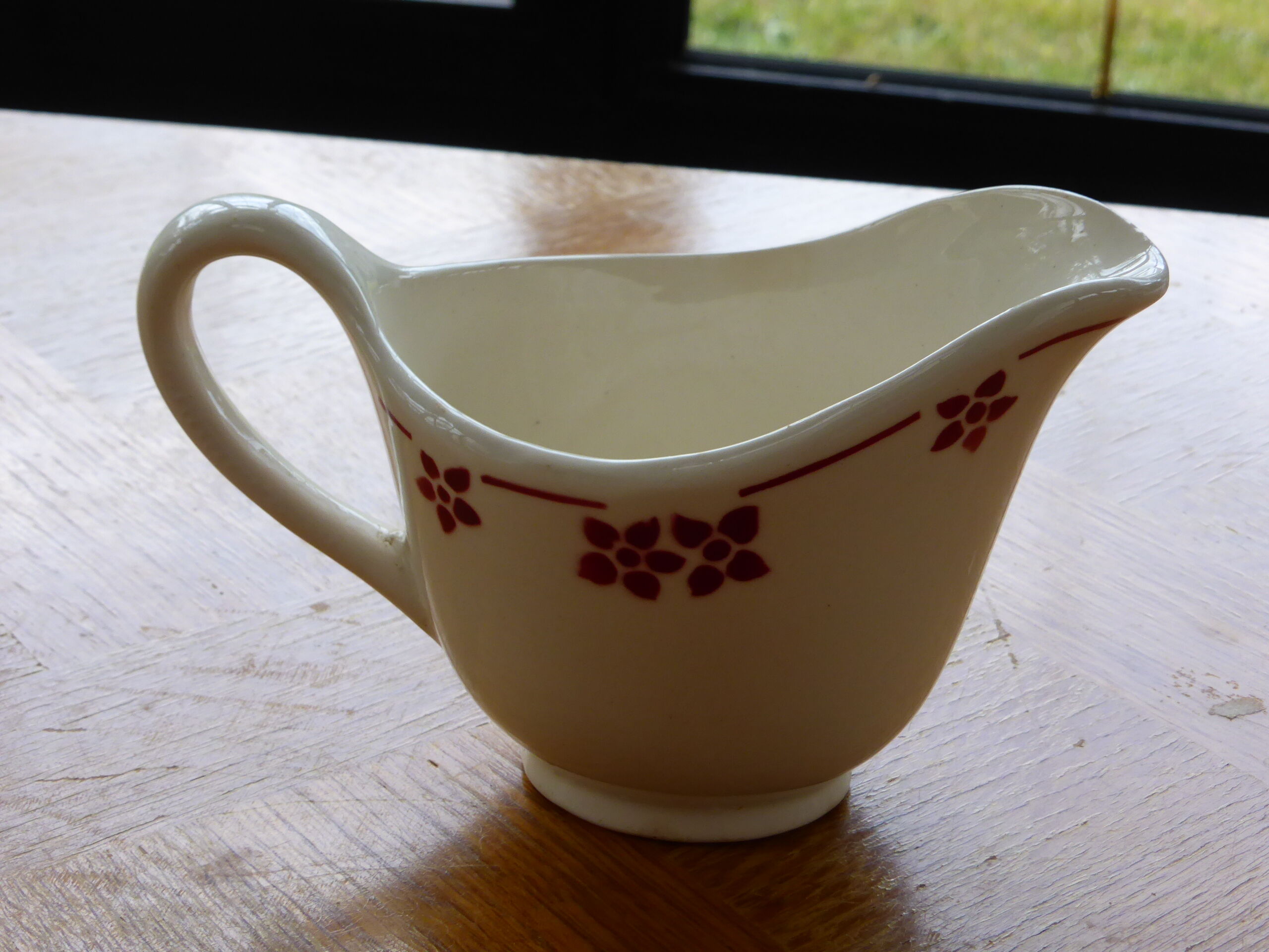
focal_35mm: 74
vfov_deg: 19.9
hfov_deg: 26.3
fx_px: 2713
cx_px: 634
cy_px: 476
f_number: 5
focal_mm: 12.5
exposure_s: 1/250
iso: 200
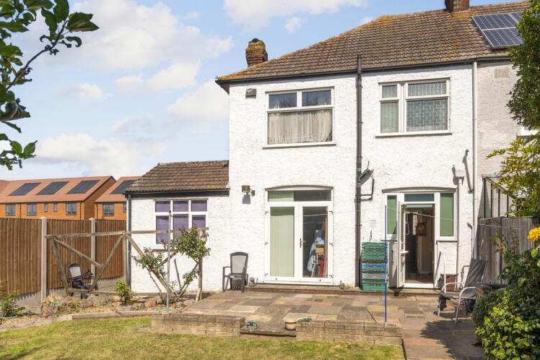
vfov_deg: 48.3
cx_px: 236
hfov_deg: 67.8
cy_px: 196
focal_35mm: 27
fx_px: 400
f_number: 8
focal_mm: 19.5
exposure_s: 1/640
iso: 200
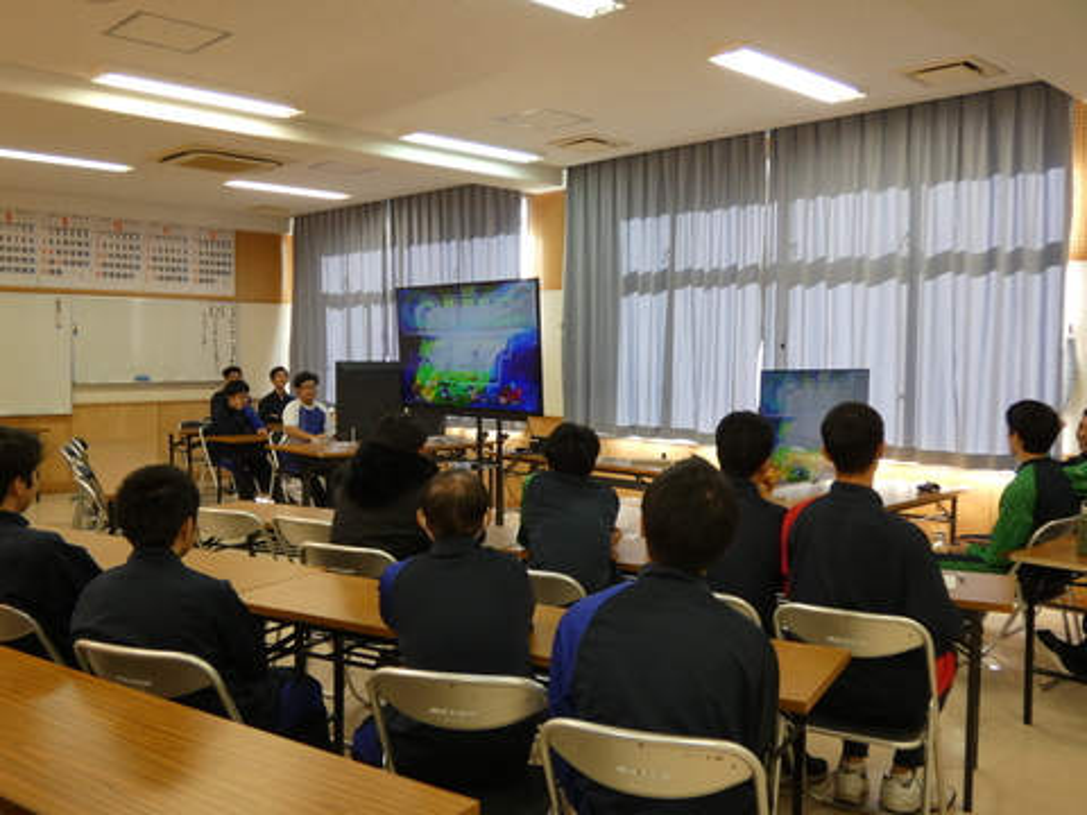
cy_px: 408
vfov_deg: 45.4
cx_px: 544
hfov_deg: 58.4
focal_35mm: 31
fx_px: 973
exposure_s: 1/80
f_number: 3.3
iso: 250
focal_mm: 5.5
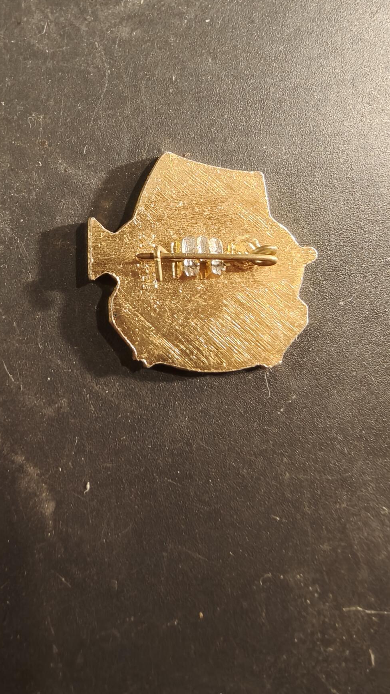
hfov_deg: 44.4
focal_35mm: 26
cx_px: 209
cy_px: 350
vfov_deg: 71.9
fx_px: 478
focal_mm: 2.32
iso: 640
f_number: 2
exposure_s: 1/50
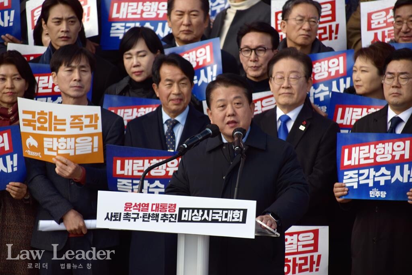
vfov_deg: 5.0
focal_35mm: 278
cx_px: 206
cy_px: 138
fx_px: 3176
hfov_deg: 7.4
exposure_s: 1/640
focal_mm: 185
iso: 100
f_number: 6.3
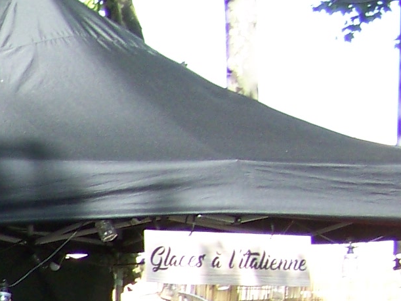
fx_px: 2212
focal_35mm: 191
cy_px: 494
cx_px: -512
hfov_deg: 9.4
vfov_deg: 7.6
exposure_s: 1/125
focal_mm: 6.3
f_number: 3.2
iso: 64
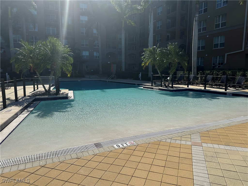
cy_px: 93
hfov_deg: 71.6
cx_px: 124
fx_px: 172
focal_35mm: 24
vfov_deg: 56.8
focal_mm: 6.86
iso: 80
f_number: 1.78
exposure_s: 1/8929
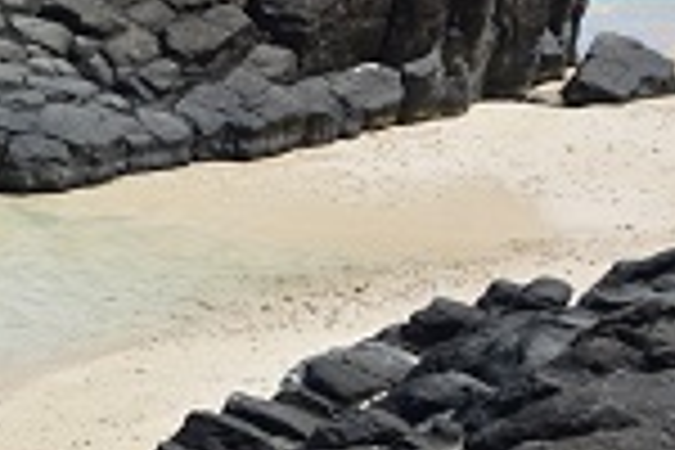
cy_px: -20
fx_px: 2250
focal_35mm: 120
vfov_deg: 11.3
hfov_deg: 15.7
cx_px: -328
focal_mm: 24
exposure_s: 1/2000
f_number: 7.1
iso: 400
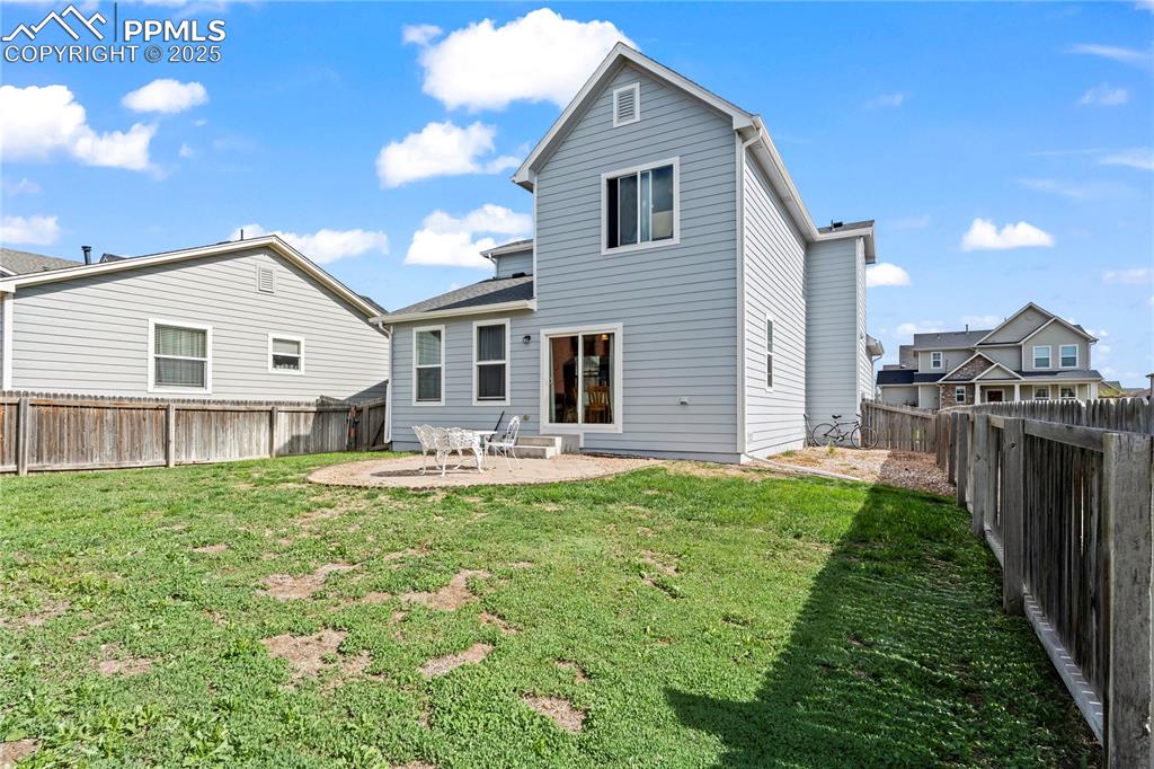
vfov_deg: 68.2
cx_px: 577
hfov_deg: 91.0
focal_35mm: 18
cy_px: 384
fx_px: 567
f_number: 8
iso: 500
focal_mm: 17.7
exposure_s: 1/320
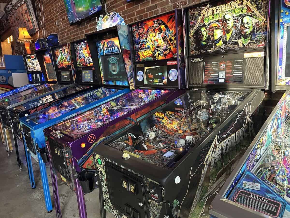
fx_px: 201
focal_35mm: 24
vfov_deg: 56.8
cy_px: 109
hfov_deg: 71.6
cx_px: 145
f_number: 1.78
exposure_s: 1/60
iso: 250
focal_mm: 6.86
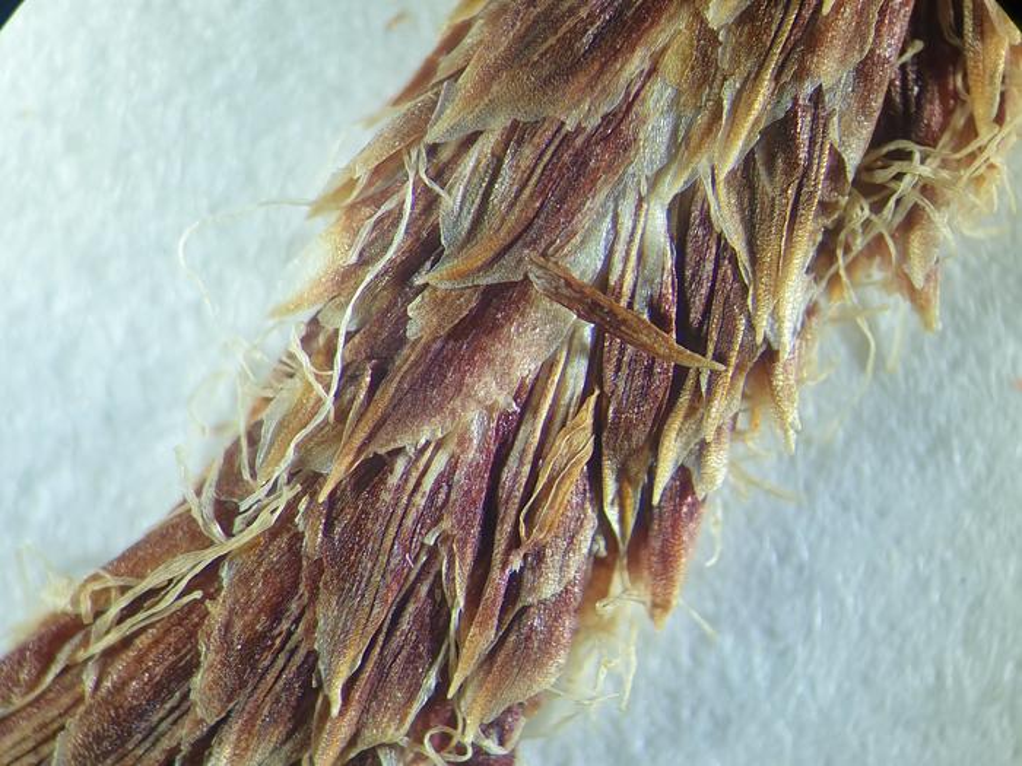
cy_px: 383
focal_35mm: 26
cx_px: 511
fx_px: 768
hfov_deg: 67.3
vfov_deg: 53.1
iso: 50
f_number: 2.4
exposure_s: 1/120
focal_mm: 4.3
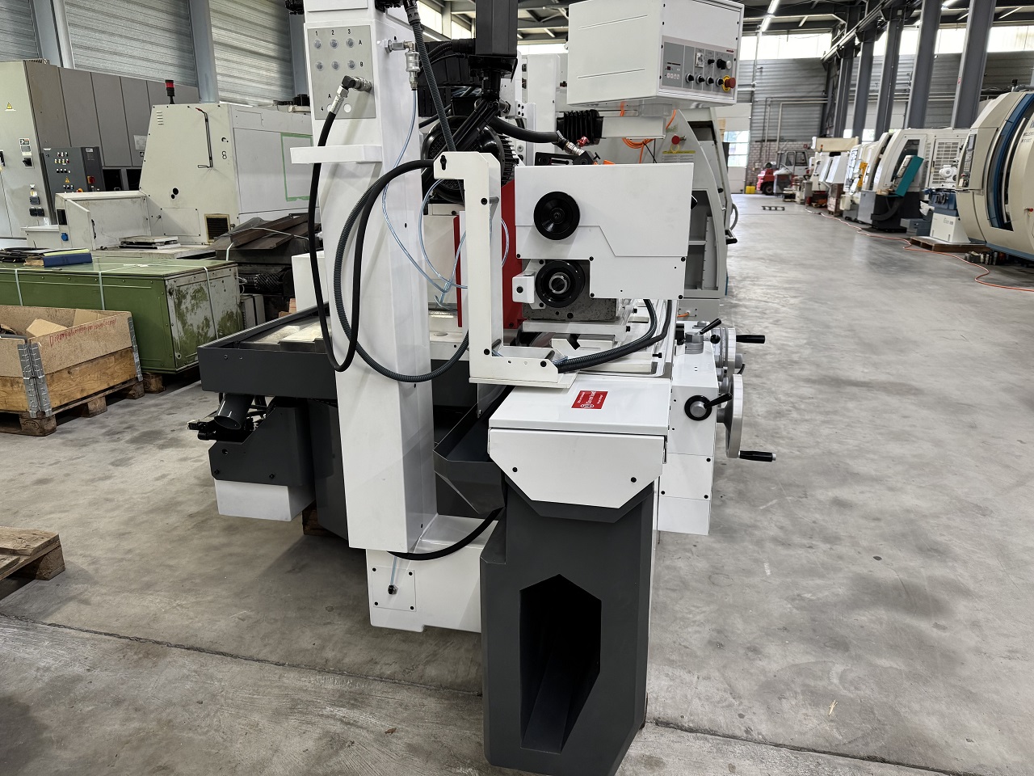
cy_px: 388
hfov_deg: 71.6
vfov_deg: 56.8
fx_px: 717
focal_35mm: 24
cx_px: 517
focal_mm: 6.76
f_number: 1.78
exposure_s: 1/50
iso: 160
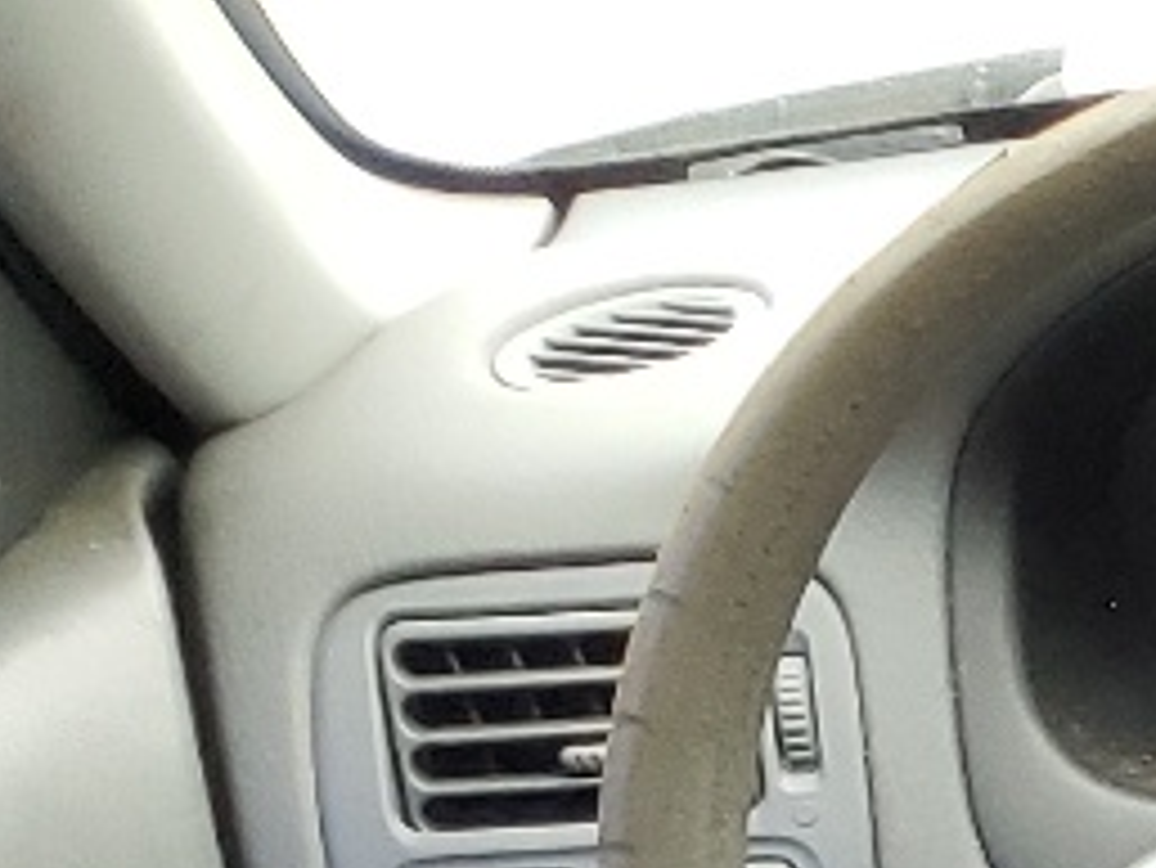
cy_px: 2694
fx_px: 5413
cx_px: 3077
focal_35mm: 162
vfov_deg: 7.8
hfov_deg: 10.1
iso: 70
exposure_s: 1/120
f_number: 1.5
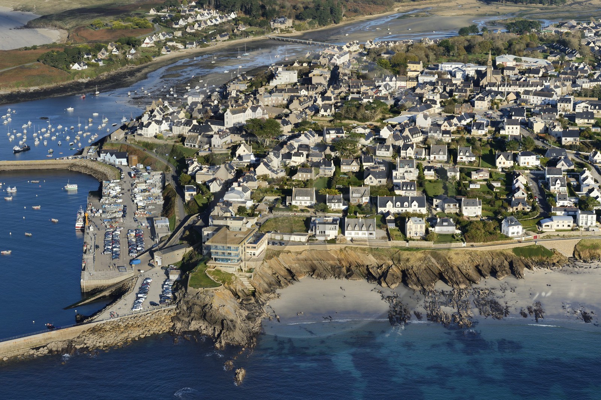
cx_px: 300
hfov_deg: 28.9
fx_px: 1168
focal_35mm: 70
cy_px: 200
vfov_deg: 19.4
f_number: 11
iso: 800
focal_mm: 70
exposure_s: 1/1250
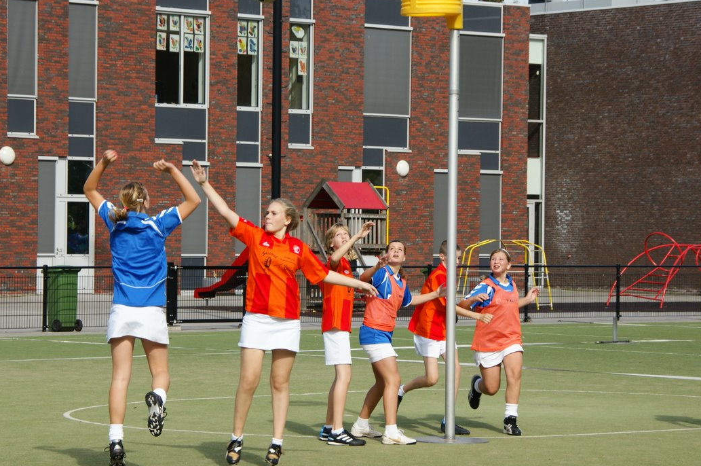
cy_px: 220
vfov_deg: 11.2
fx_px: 2373
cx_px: 319
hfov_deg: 16.8
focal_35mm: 122
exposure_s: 1/400
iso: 200
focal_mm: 70
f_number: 9
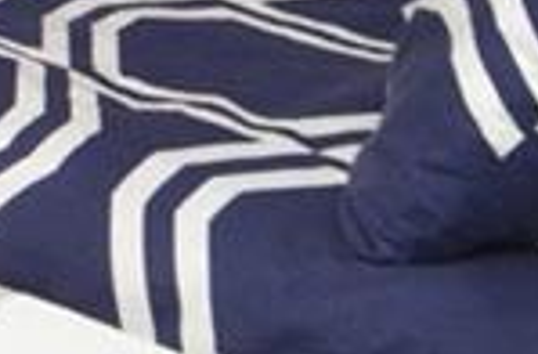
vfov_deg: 10.1
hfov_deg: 11.7
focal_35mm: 113
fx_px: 1688
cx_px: -1000
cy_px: -558
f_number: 7.1
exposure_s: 1/60
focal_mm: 11
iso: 1000
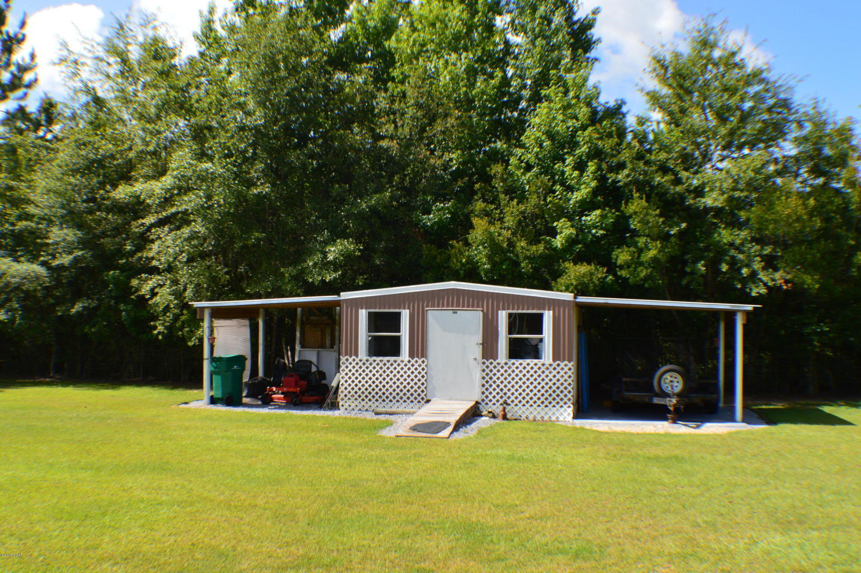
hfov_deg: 49.6
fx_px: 932
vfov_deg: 34.1
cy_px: 286
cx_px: 430
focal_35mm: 39
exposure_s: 1/250
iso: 400
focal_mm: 26
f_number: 10
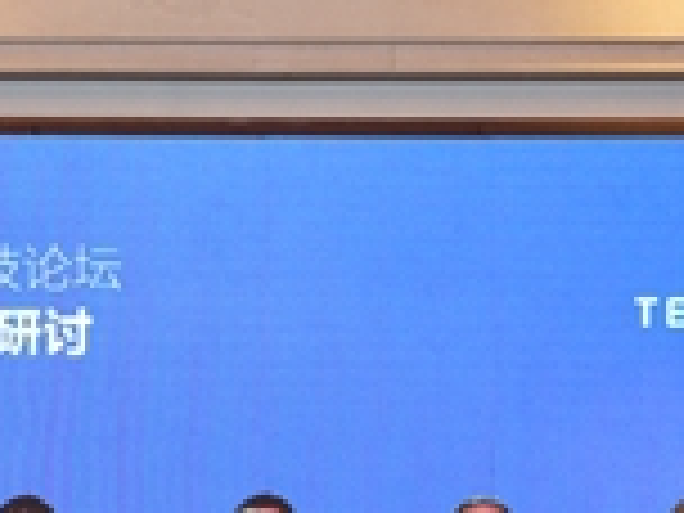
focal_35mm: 129
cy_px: 846
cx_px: 207
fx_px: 2549
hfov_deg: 15.2
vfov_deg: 10.9
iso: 1000
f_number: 4
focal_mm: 34
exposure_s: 1/80
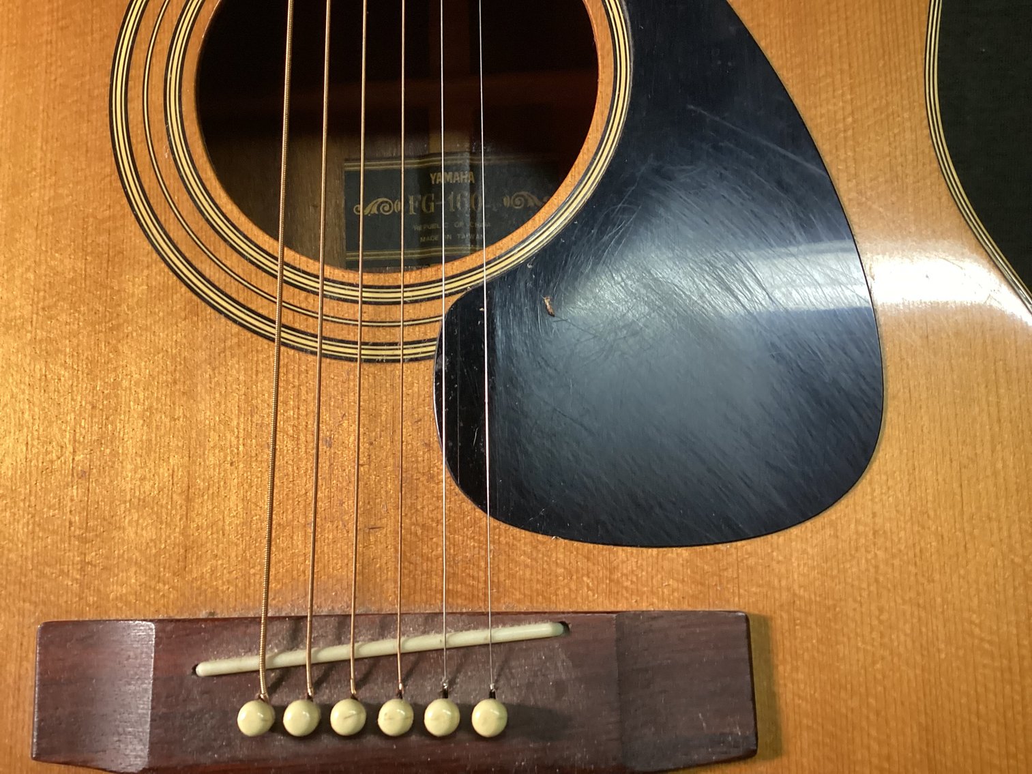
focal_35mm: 31
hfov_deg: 58.3
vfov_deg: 45.4
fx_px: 924
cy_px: 387
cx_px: 516
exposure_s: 1/60
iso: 250
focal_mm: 3.3
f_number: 2.4
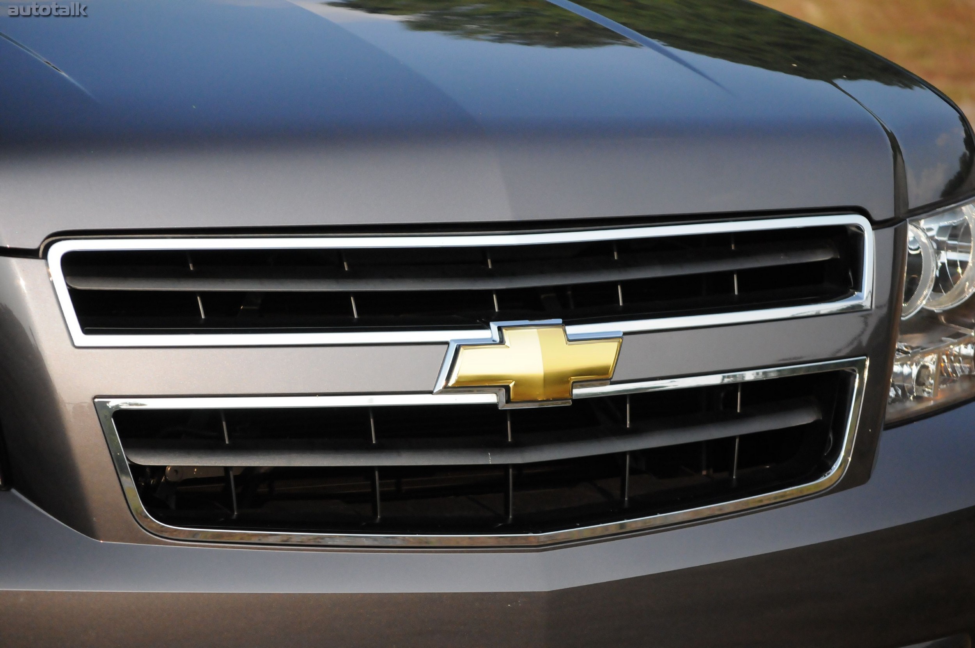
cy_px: 324
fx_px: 4058
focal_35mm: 150
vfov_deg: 9.1
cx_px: 488
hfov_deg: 13.7
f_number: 5.6
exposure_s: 1/6400
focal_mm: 100
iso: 2000
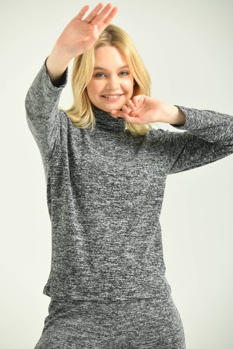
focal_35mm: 170
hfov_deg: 8.1
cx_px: 116
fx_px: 1650
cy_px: 174
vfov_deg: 12.1
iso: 125
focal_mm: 170
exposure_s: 1/160
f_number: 5.6
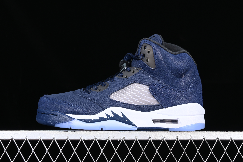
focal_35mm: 75
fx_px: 506
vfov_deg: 18.2
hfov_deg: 27.0
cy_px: 81
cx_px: 122
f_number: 6.3
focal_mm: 50
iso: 160
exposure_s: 1/60
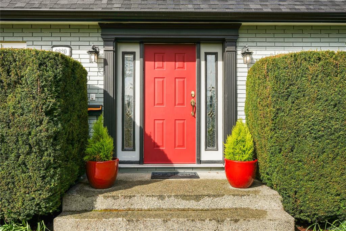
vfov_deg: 42.3
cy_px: 116
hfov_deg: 60.3
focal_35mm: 31
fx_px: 298
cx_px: 173
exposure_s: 1/125
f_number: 6.3
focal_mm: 31
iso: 40
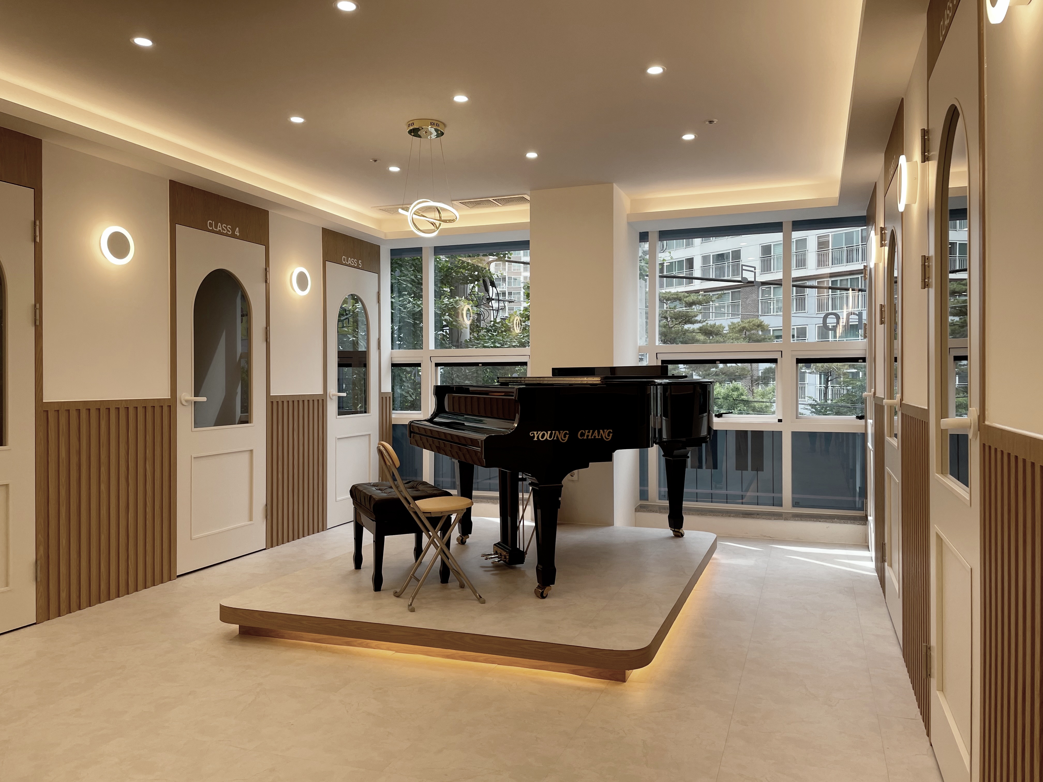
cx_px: 522
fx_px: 783
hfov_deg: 67.3
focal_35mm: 26
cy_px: 391
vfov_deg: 53.1
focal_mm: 4.2
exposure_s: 1/192
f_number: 1.6
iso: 32
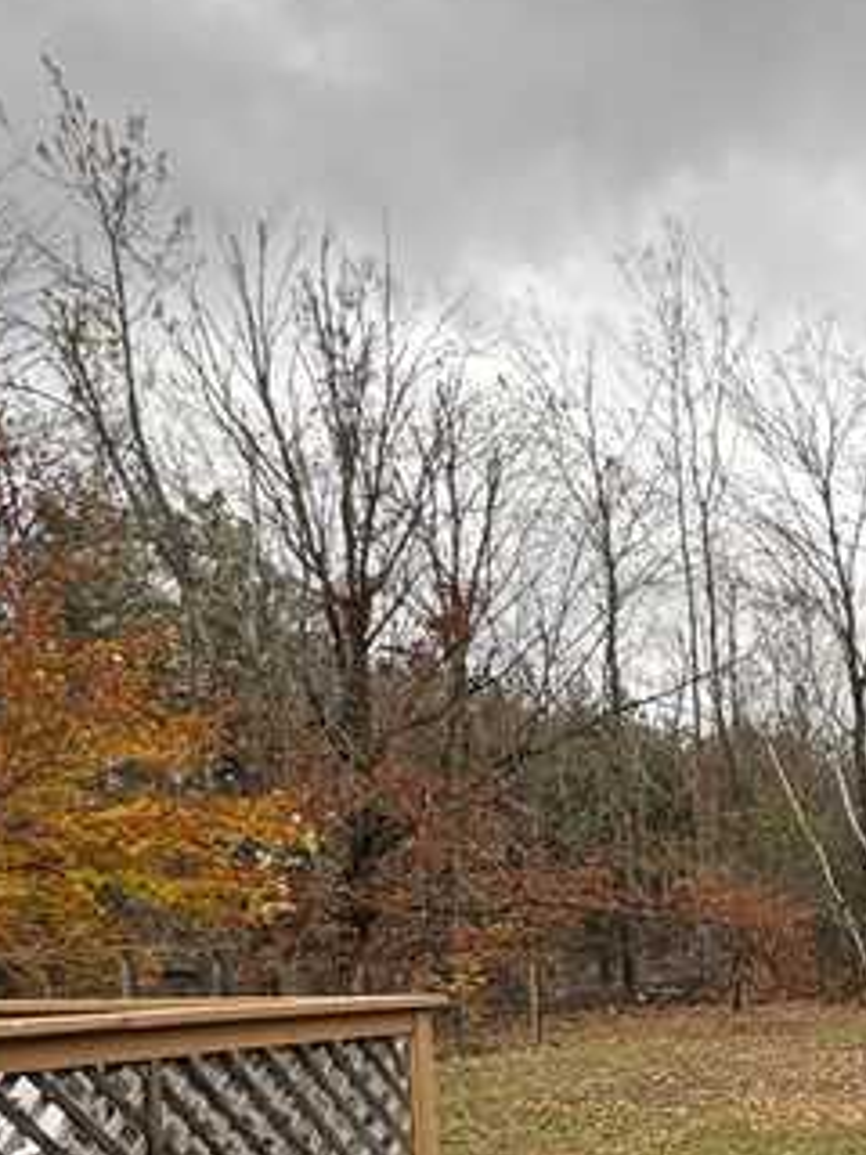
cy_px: 1043
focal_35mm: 42
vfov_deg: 41.2
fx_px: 1401
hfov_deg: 26.4
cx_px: 1248
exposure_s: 1/99
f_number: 2.2
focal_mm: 2.22
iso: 50
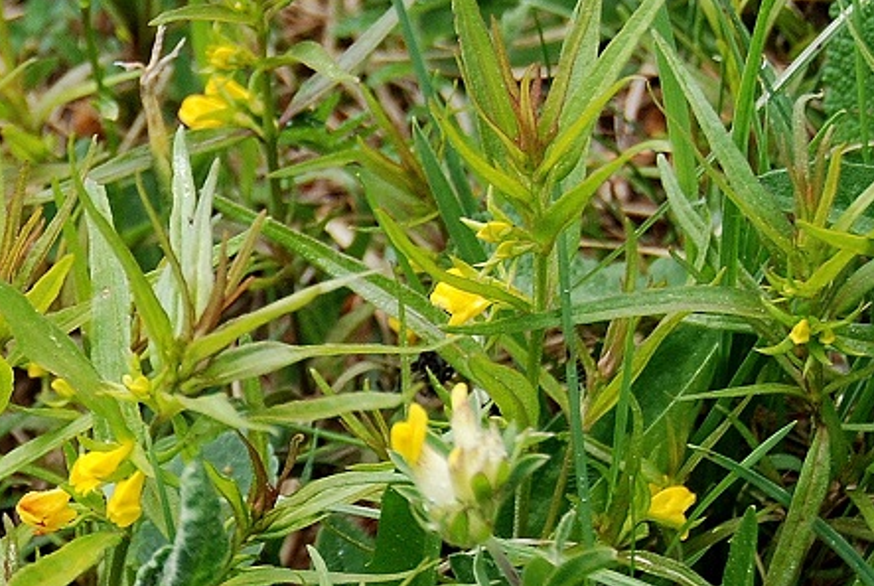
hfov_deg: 8.5
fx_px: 5861
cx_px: -58
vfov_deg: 5.7
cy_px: 595
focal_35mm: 241
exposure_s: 1/200
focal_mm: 46
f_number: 4.8
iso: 200
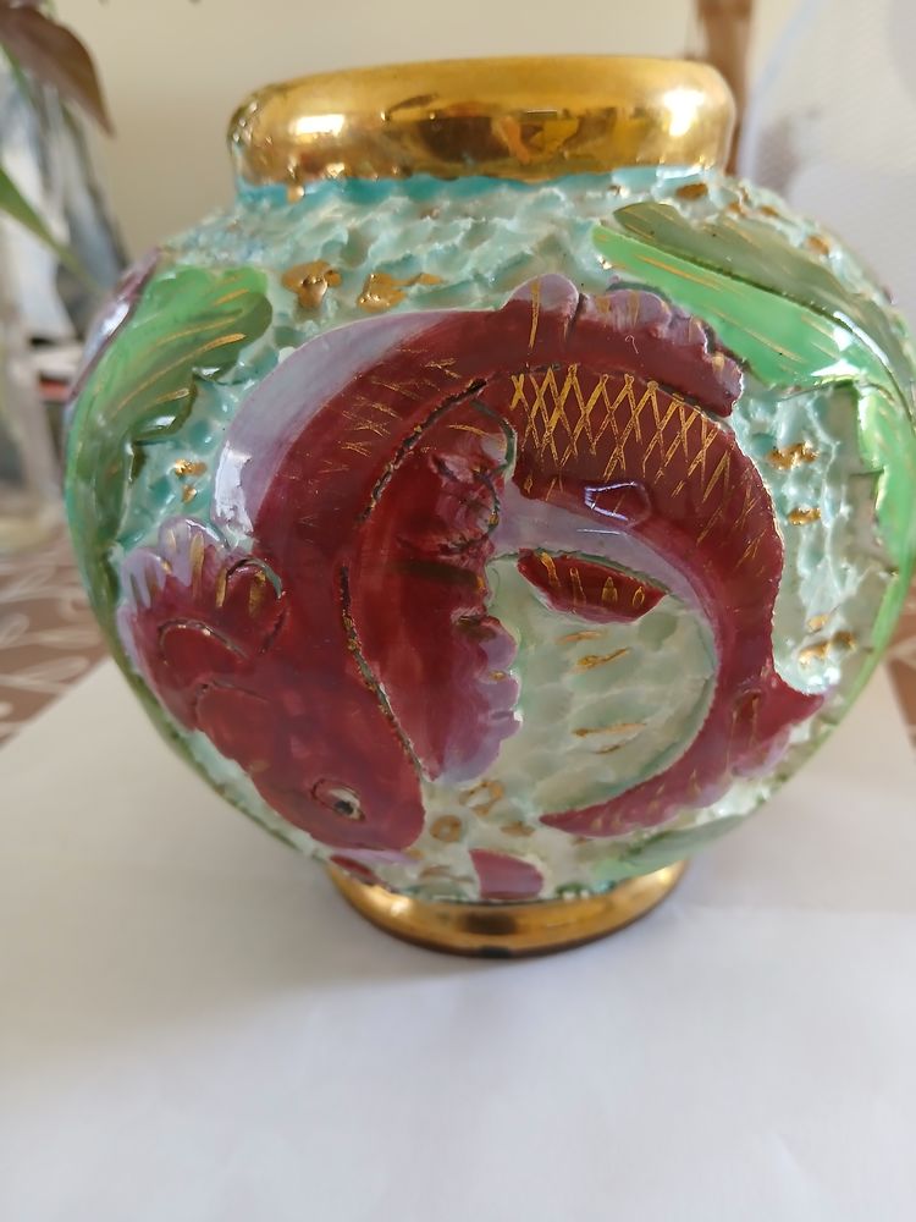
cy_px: 611
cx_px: 458
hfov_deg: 53.1
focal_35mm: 26
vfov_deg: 67.3
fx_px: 917
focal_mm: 3.98
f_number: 1.8
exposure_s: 1/50
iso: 250
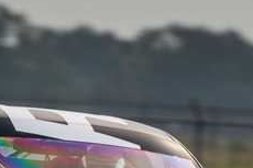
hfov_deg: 0.7
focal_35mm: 3133
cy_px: 248
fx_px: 22002
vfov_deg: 0.4
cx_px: -48
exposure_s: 1/160
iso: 100
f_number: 7.1
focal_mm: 400
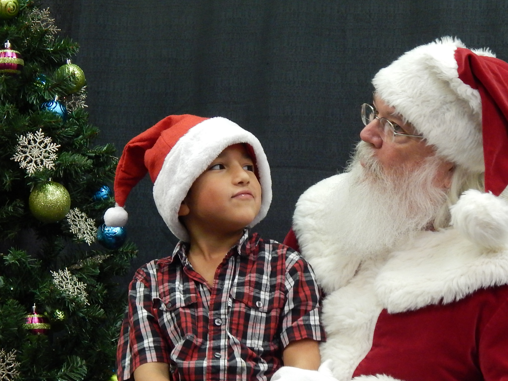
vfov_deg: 15.2
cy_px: 283
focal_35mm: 97
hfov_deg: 20.2
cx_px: 252
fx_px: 1423
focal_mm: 10.9
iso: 400
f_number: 4
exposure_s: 1/25
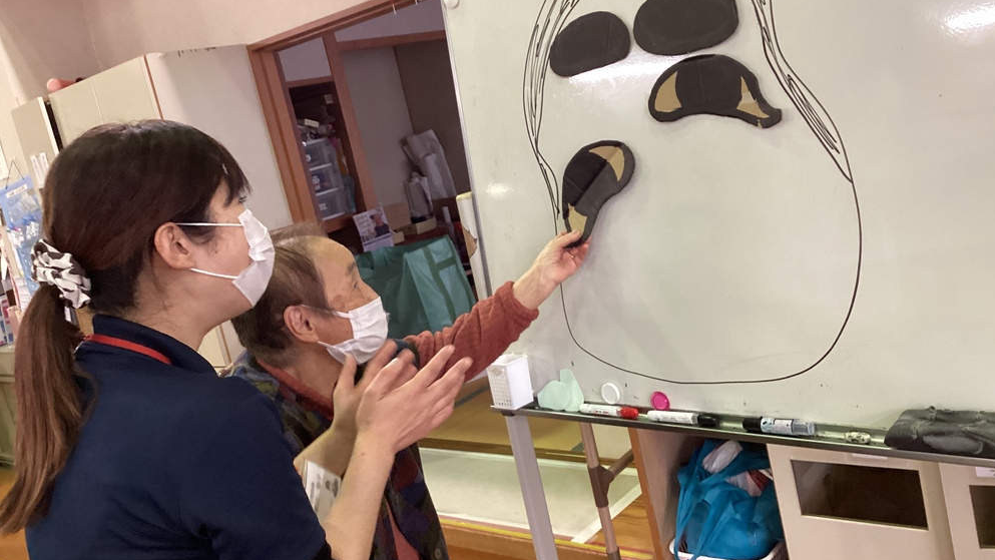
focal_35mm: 34
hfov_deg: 58.0
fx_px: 897
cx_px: 500
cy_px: 241
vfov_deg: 34.6
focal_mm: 3.3
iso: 250
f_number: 2.4
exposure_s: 1/40
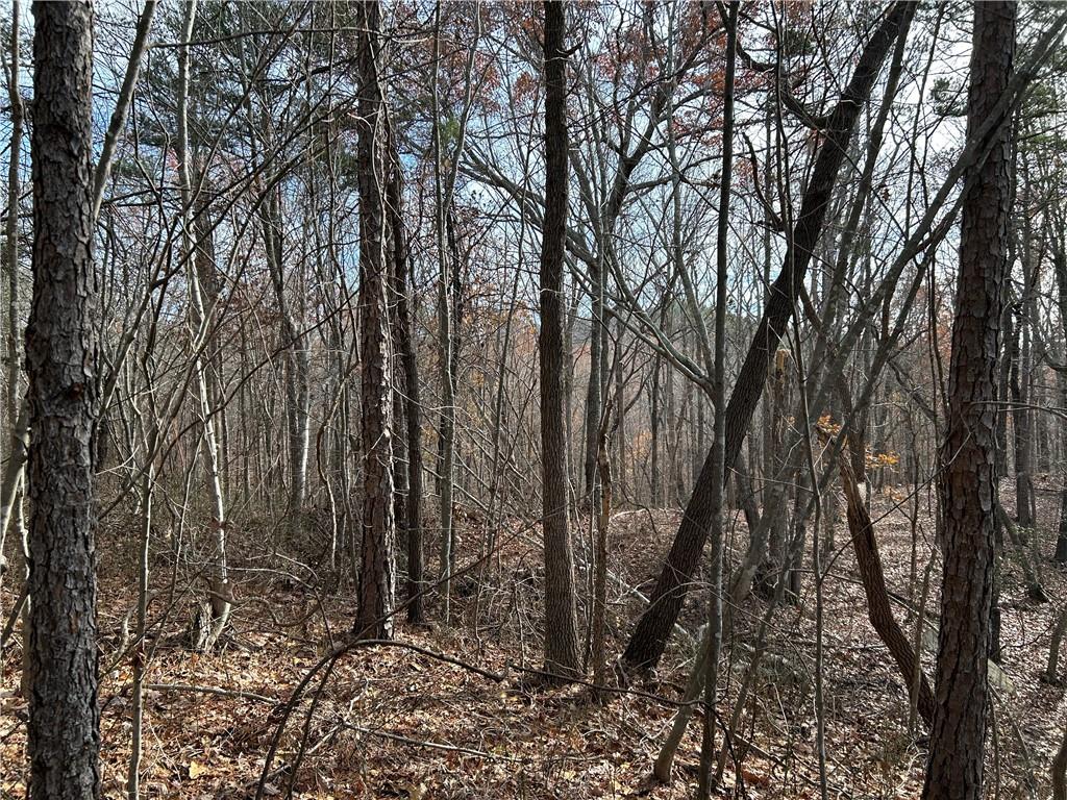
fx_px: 801
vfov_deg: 53.1
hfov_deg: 67.3
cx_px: 534
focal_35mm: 26
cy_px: 400
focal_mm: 5.7
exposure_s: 1/572
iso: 50
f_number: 1.5
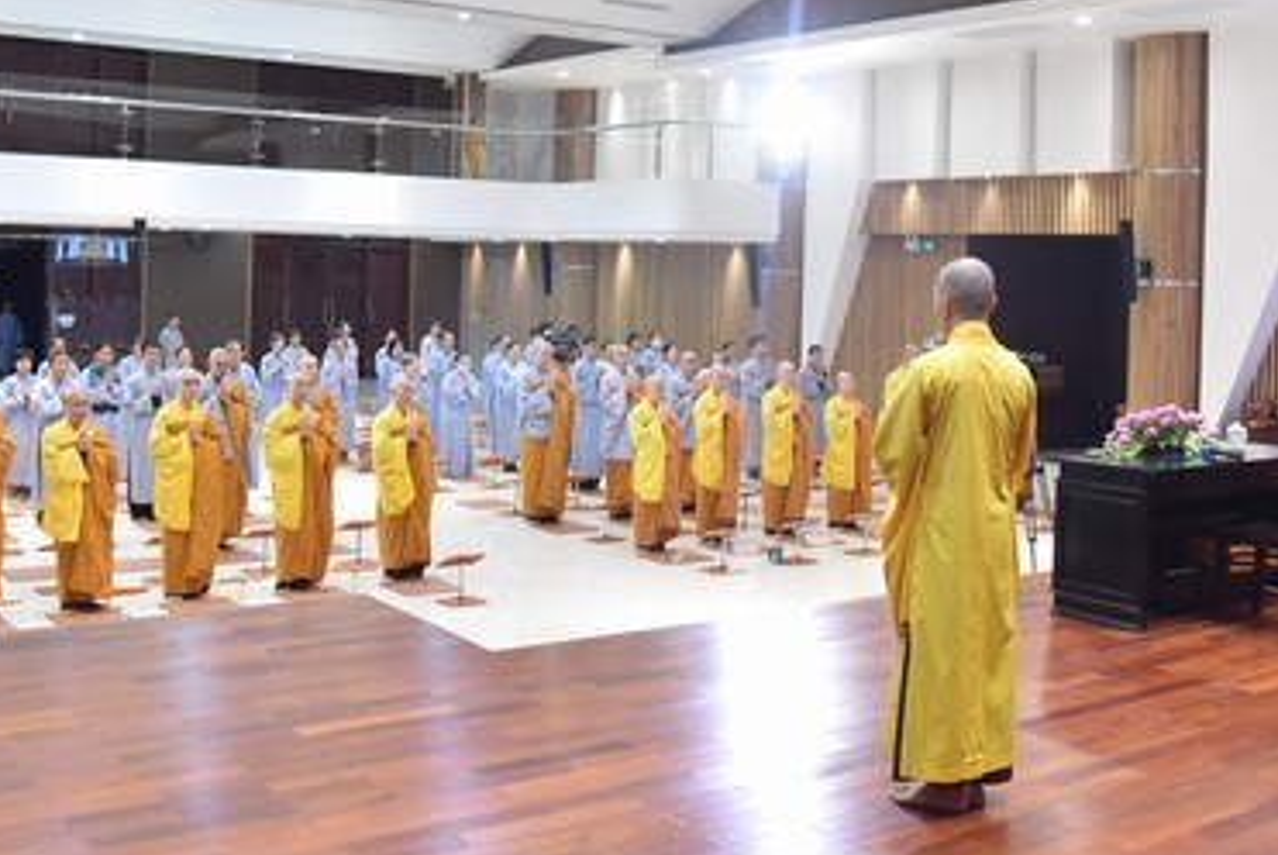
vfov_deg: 31.5
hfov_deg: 46.4
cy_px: 238
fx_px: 1492
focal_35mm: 42
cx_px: 641
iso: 3200
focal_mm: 24
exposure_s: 1/125
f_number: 5
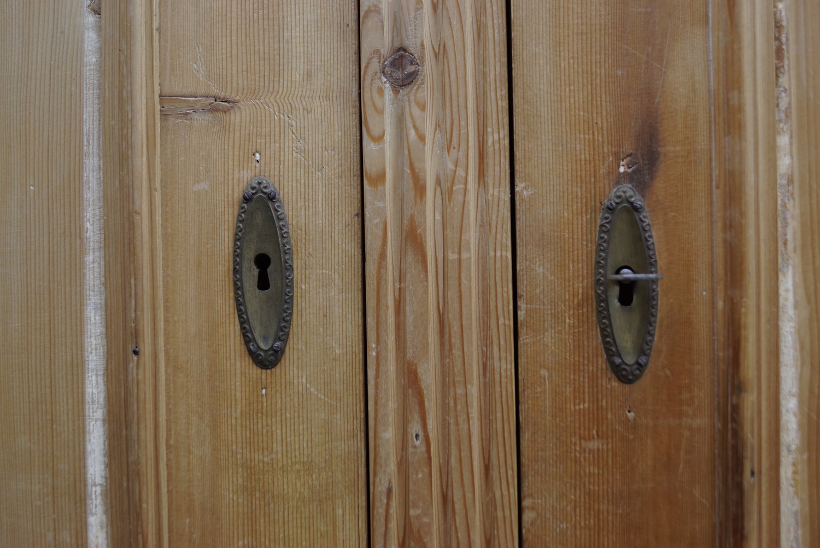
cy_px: 274
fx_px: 957
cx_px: 410
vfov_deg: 31.9
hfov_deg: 46.4
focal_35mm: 42
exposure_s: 1/60
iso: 160
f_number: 4.5
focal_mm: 28
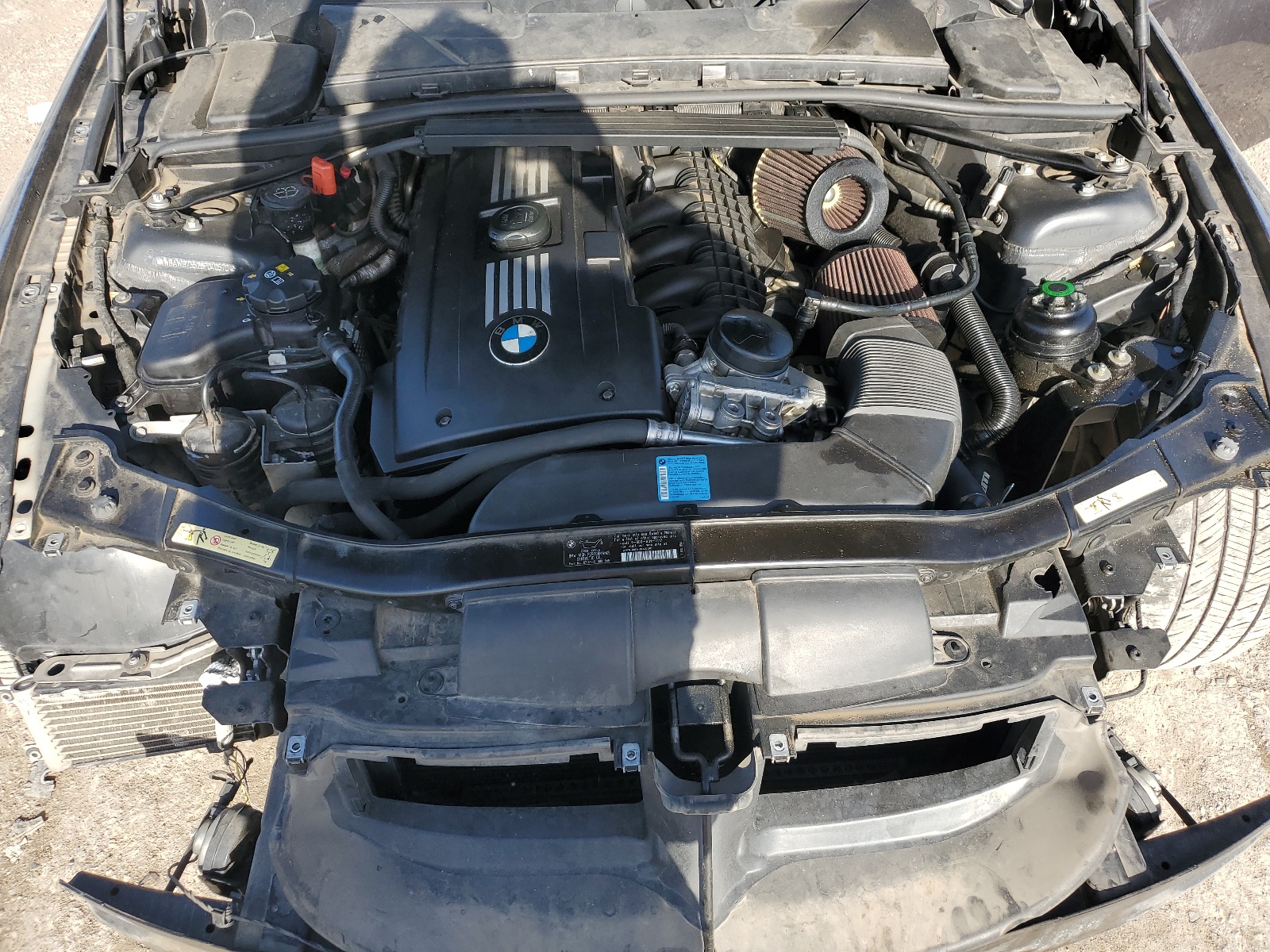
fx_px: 954
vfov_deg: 53.1
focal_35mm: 26
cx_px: 635
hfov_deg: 67.3
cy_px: 476
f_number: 1.5
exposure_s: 1/1000
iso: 50
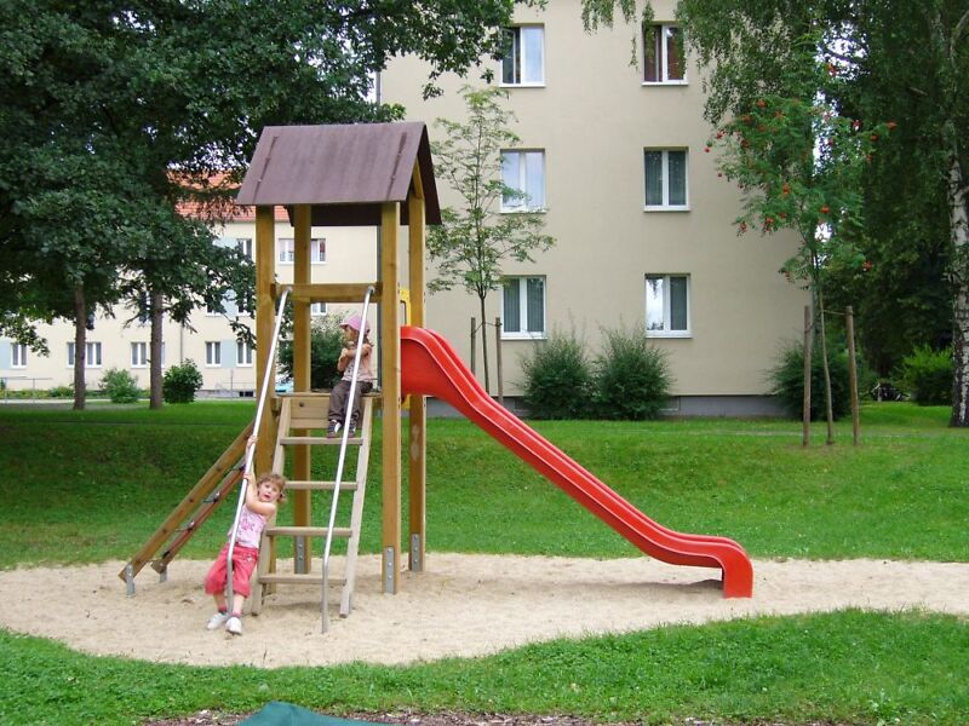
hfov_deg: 37.5
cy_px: 363
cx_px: 484
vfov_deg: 28.6
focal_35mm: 51
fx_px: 1428
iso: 64
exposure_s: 1/80
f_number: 3.4
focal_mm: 8.5
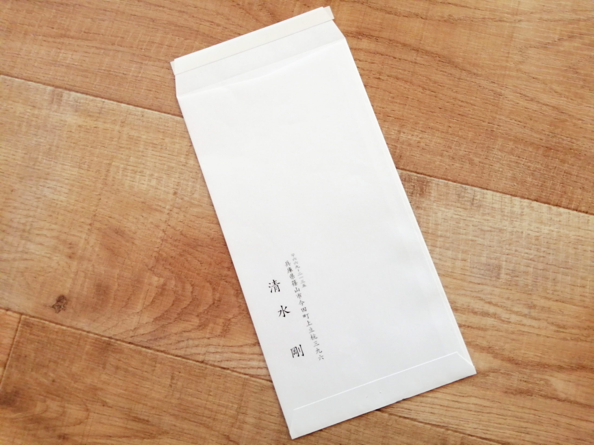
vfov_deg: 53.1
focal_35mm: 26
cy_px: 222
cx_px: 297
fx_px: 446
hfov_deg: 67.3
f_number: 1.8
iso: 200
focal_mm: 3.64
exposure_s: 1/36
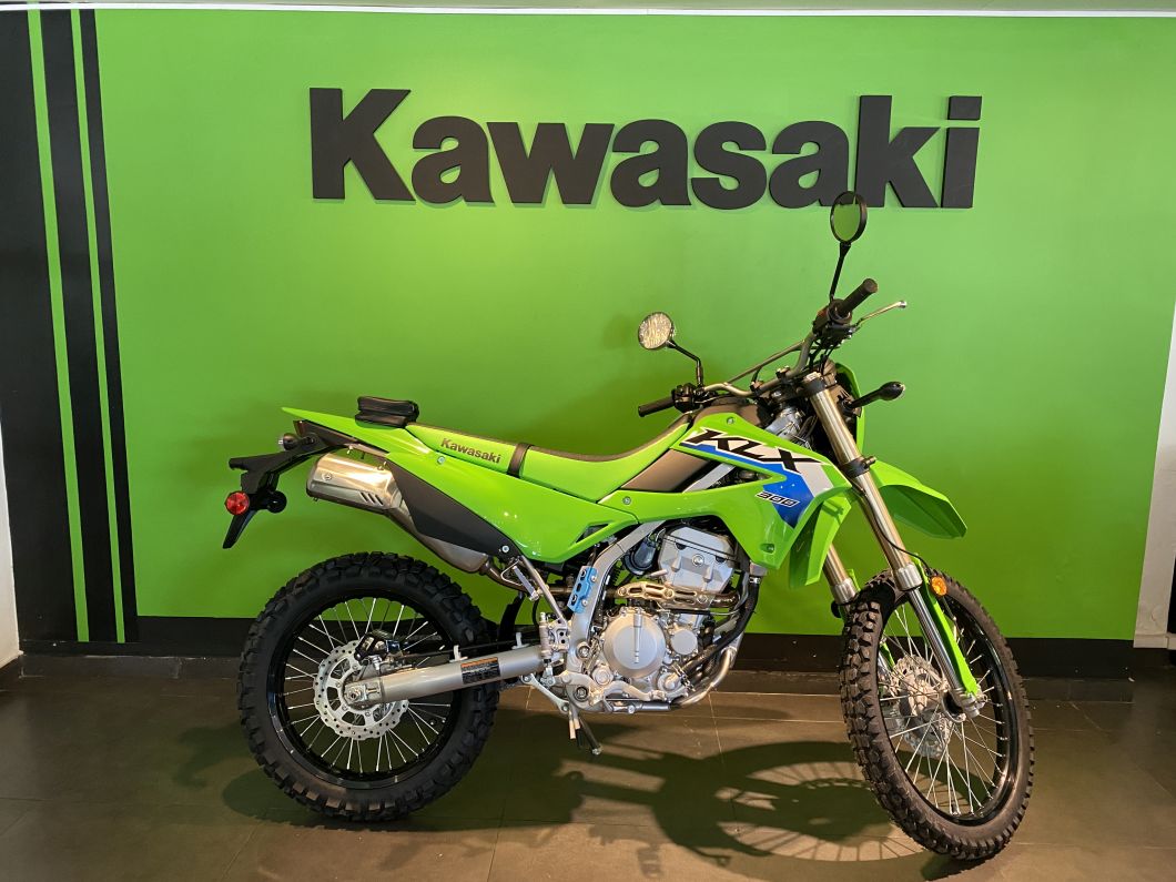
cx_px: 588
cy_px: 441
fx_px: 883
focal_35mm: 26
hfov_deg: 67.3
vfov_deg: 53.1
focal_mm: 4.25
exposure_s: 1/50
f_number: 1.8
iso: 250
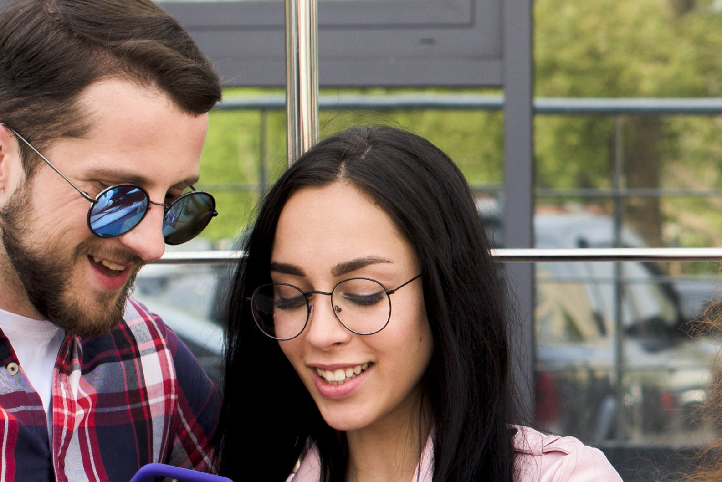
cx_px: 1173
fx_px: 4574
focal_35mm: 228
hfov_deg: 8.8
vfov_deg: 6.0
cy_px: 512
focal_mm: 50
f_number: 4.5
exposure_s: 1/200
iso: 160
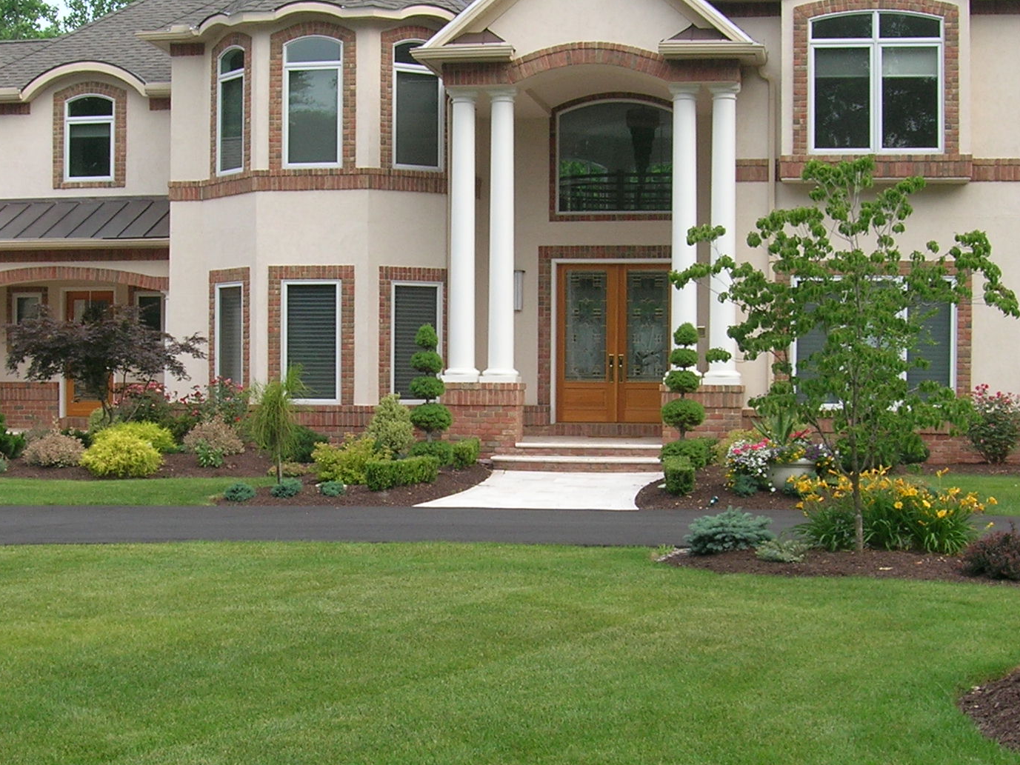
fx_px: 1886
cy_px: 472
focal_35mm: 64
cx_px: 417
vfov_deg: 22.9
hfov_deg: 30.2
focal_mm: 5.7
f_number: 4.9
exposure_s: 1/107
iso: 50
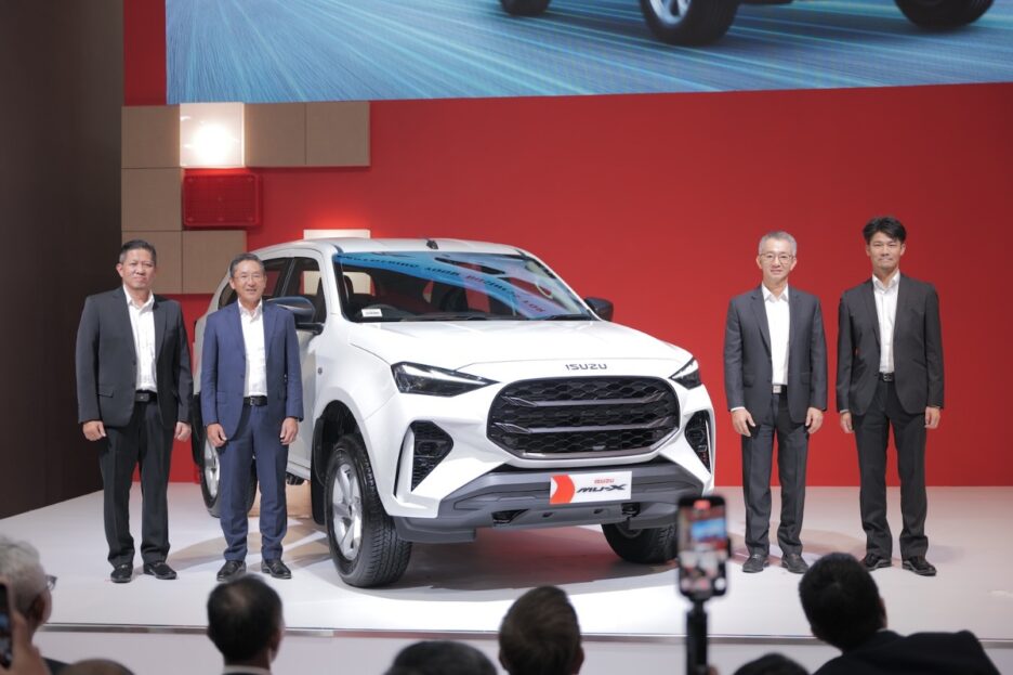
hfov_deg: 39.6
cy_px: 338
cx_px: 506
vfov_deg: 27.0
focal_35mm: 50
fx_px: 1406
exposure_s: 1/125
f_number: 2.8
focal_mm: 50
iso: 320
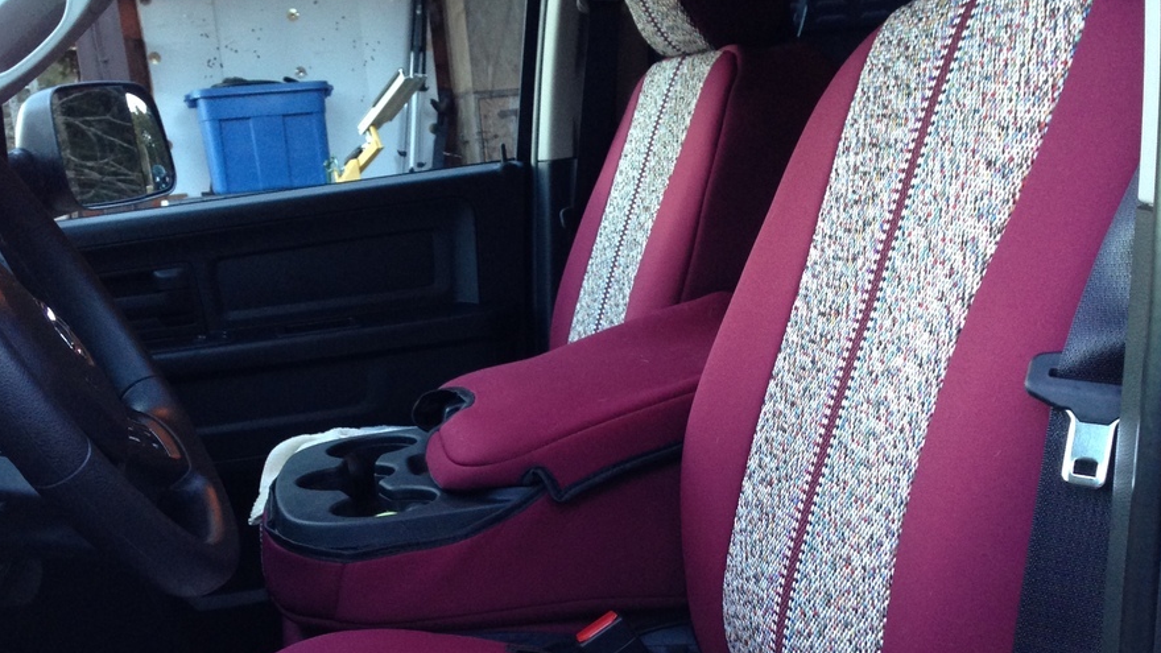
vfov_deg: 24.2
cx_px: 571
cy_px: 484
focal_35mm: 49
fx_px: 1508
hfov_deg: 42.1
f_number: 2.4
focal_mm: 4.12
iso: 125
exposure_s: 1/20
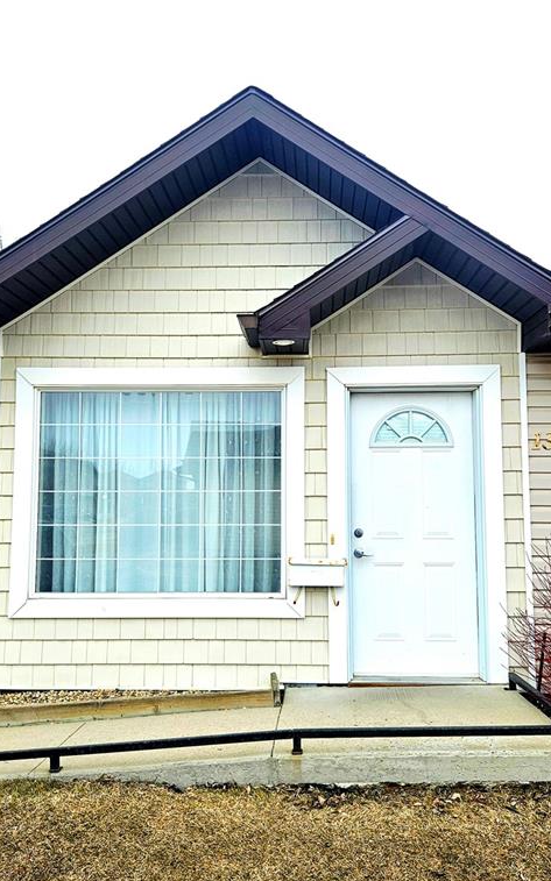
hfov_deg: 38.3
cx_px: 274
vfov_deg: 58.1
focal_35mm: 33
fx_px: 793
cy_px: 439
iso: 40
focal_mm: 5.4
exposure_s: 1/1429
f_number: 1.8
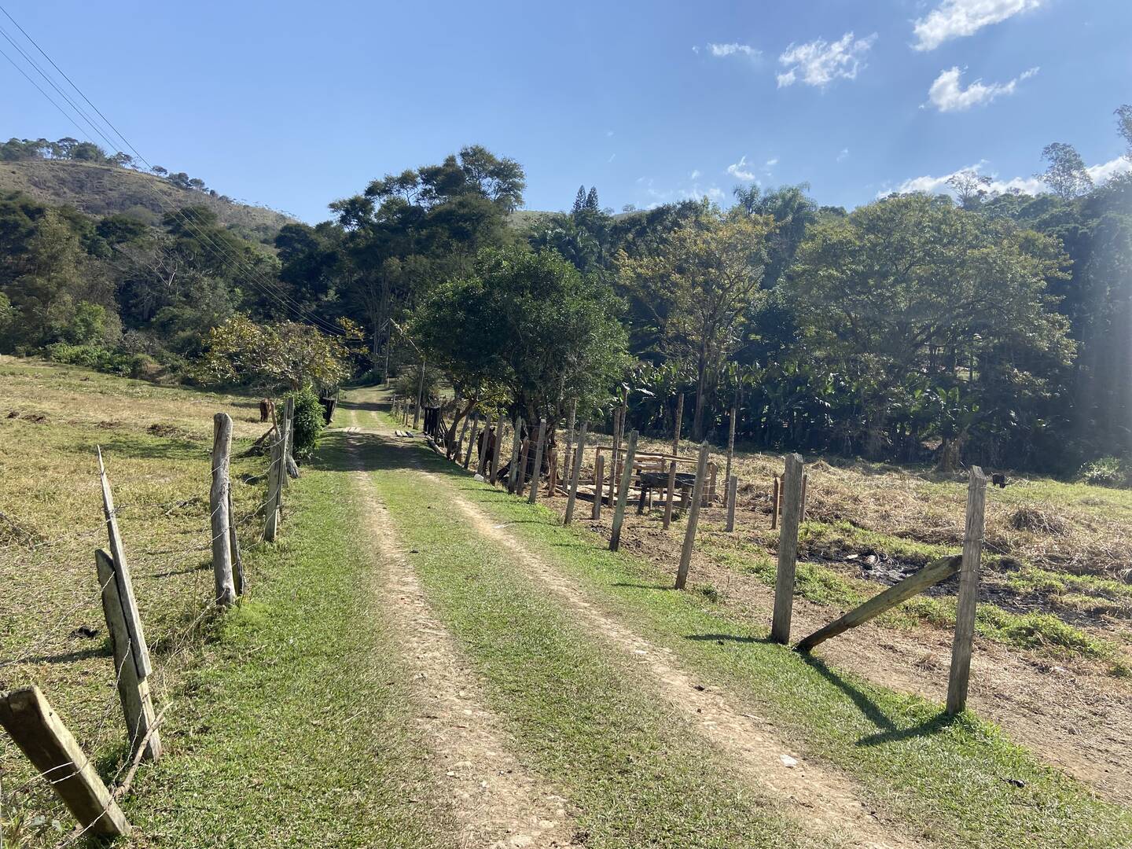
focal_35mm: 26
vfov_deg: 53.1
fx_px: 850
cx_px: 566
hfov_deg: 67.3
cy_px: 424
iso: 32
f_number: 1.8
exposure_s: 1/2315
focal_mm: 4.25
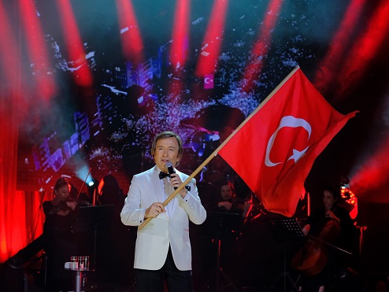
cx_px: 171
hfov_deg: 23.8
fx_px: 922
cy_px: 145
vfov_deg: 18.0
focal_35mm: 82
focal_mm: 50
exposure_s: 1/320
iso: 5000
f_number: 4
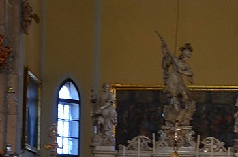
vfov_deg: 7.6
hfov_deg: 11.5
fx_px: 1181
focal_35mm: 179
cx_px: 145
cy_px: 159
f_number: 5
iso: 1000
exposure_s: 1/30
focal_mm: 52
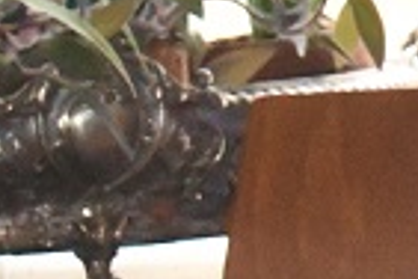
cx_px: 1092
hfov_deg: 4.9
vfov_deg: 3.3
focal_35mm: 406
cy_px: -372
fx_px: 4714
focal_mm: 48
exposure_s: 1/250
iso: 16000
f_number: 22
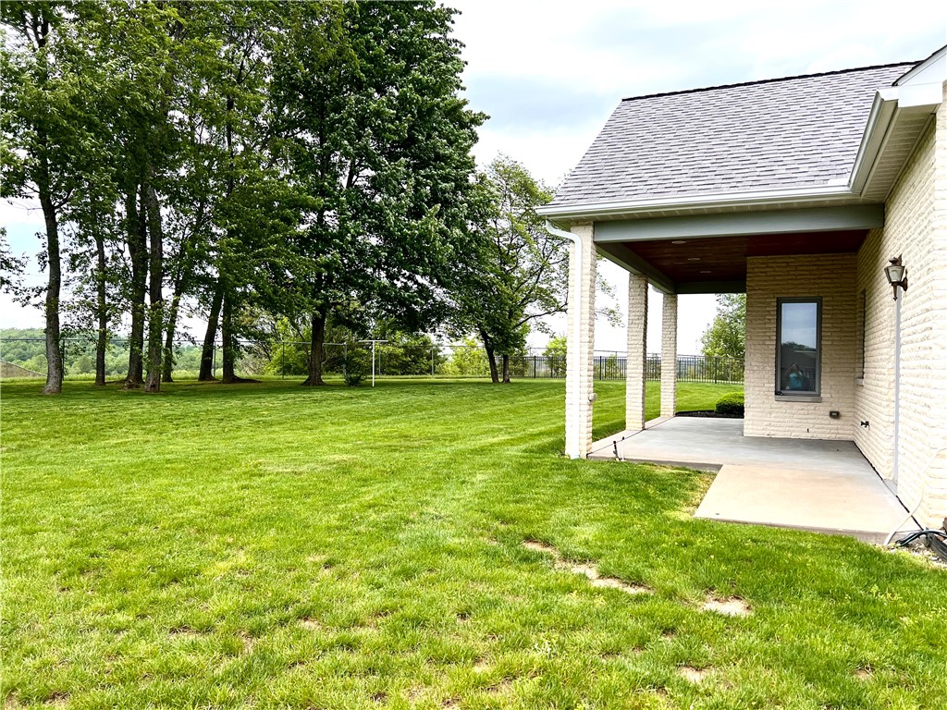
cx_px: 474
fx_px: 711
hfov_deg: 67.3
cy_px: 355
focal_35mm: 26
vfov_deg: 53.1
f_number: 1.5
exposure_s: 1/1468
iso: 50
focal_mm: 5.7
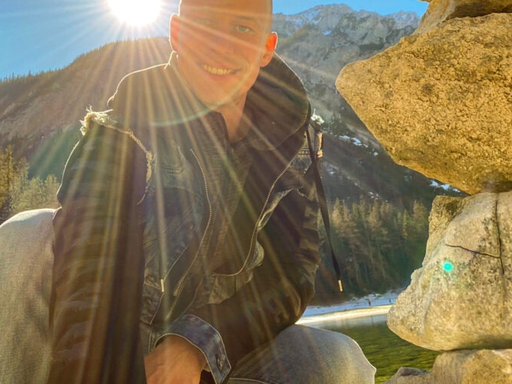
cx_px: 289
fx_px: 518
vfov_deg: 40.3
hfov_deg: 52.5
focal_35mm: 35
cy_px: 133
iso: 25
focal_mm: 2.71
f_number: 2.2
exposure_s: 1/640
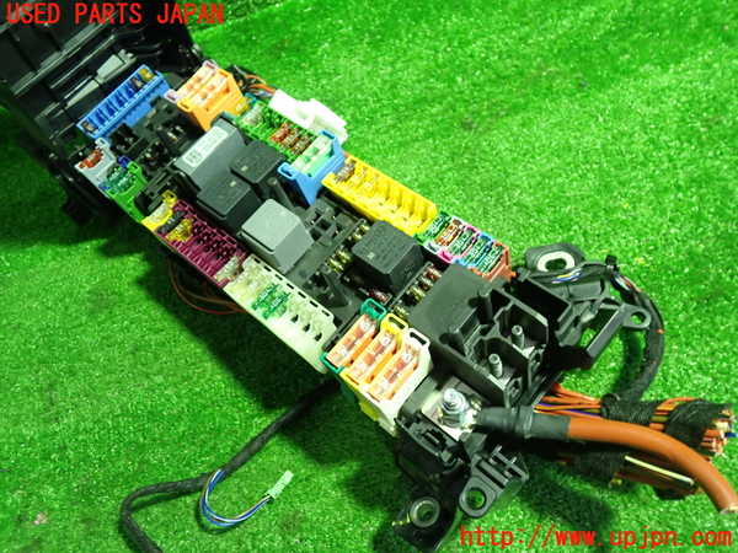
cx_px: 369
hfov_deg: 60.0
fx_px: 640
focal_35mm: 30
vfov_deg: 46.8
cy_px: 276
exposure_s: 1/30
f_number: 2.3
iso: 500
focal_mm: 5.4
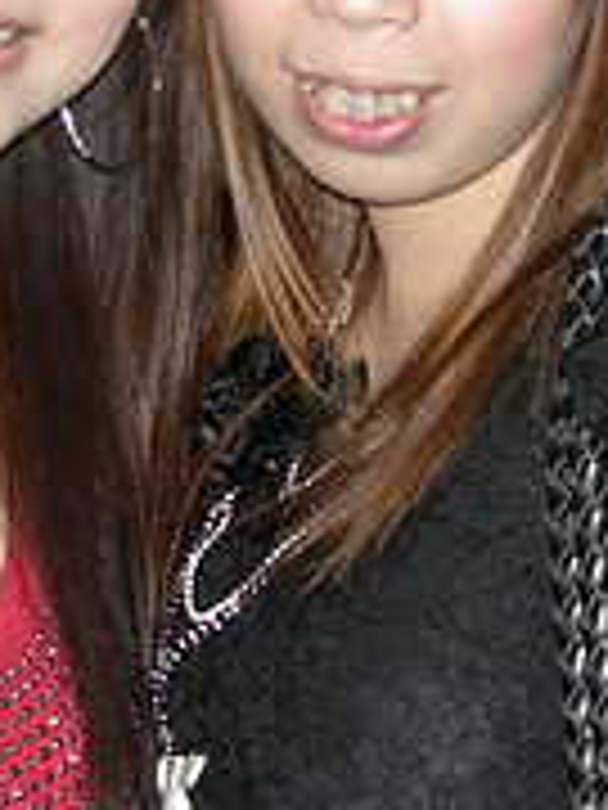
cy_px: 346
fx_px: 2974
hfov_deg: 11.7
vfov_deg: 15.5
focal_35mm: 127
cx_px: 185
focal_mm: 7.8
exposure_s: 1/60.1
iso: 50
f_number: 2.8
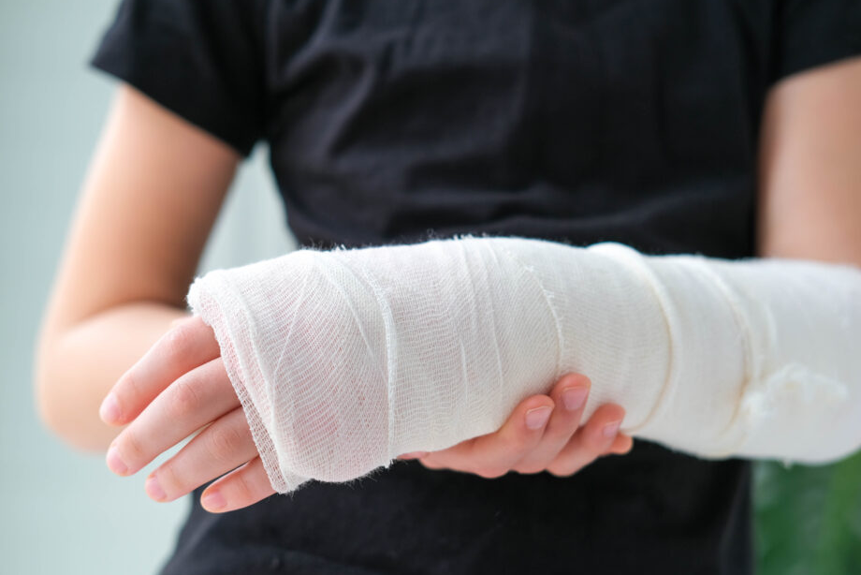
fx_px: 1411
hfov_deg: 33.9
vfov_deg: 23.0
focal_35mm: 59
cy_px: 263
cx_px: 472
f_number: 2.8
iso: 160
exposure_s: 1/250
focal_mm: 35
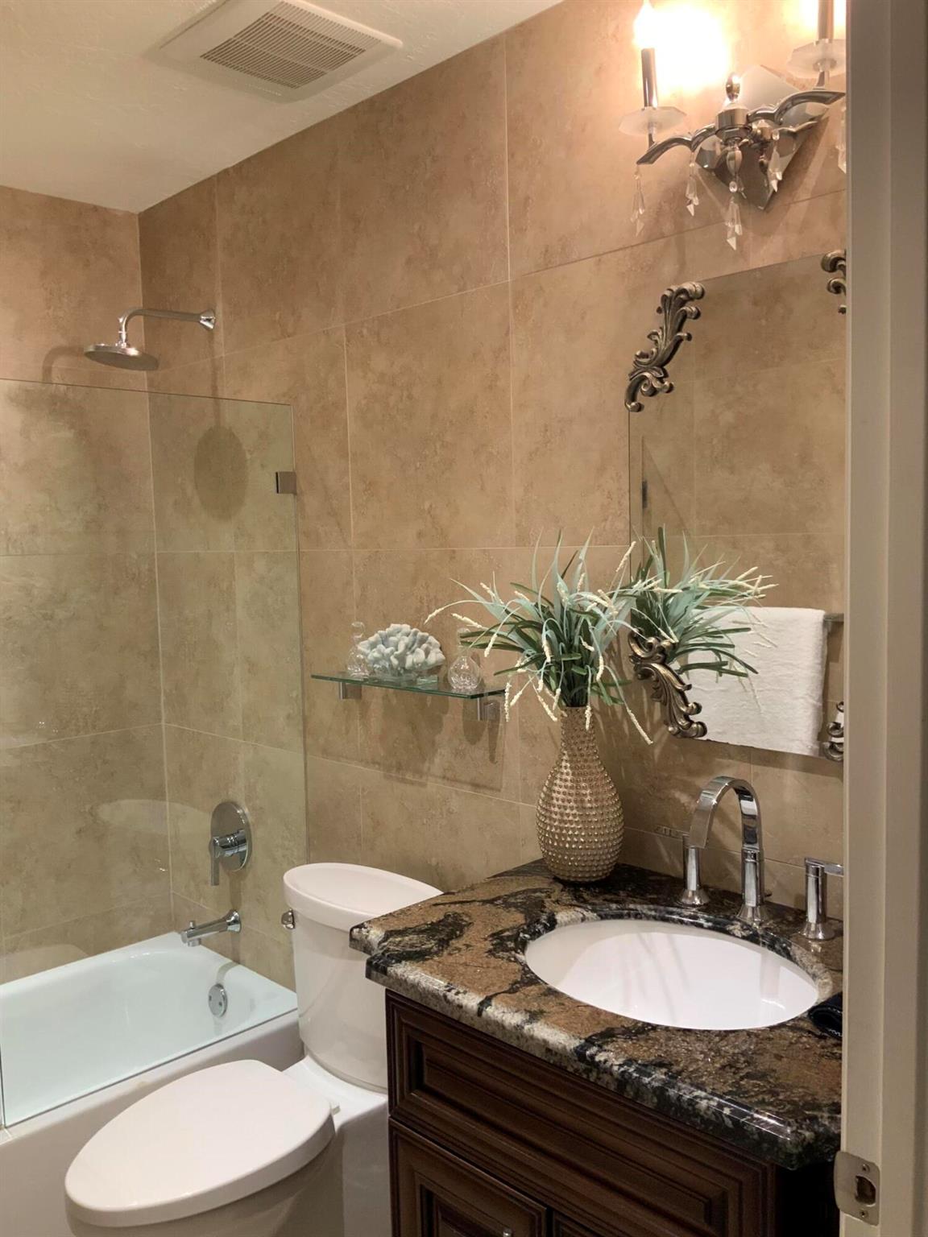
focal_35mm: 29
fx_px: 1037
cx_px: 464
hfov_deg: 48.2
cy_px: 618
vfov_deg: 61.7
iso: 80
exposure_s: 1/60
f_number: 1.8
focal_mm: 3
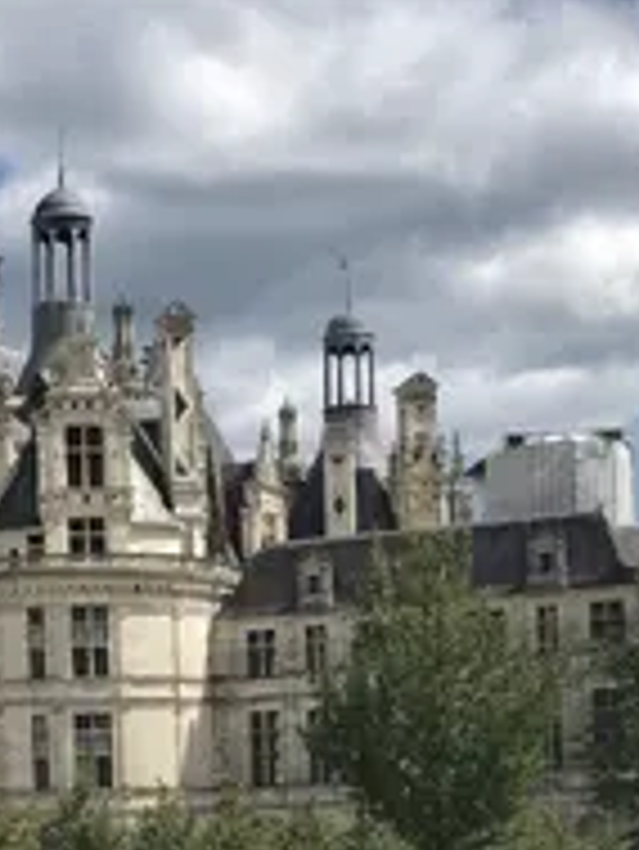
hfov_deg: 13.3
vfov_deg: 17.4
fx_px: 2704
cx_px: 50
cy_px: 890
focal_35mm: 110
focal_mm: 6
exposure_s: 1/1263
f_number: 2.4
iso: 16
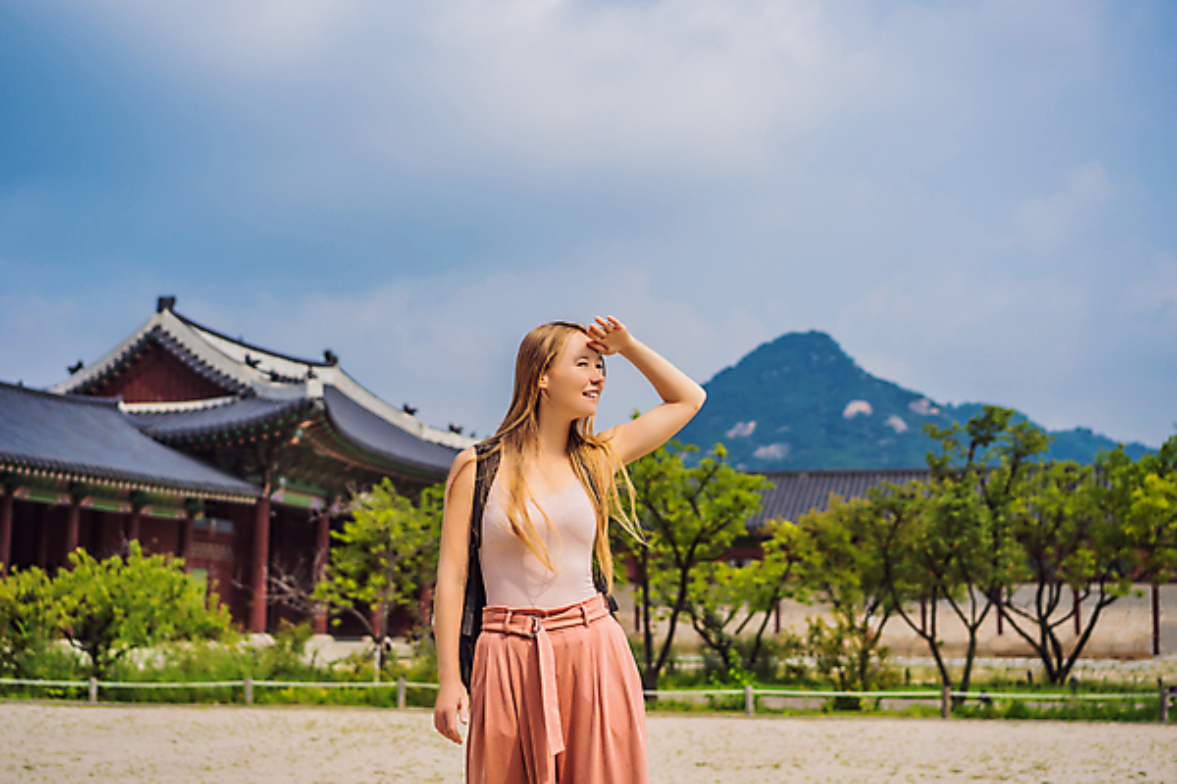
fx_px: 1798
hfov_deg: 36.2
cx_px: 588
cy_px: 392
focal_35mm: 55
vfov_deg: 24.6
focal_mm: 55
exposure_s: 1/2500
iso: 100
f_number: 3.2
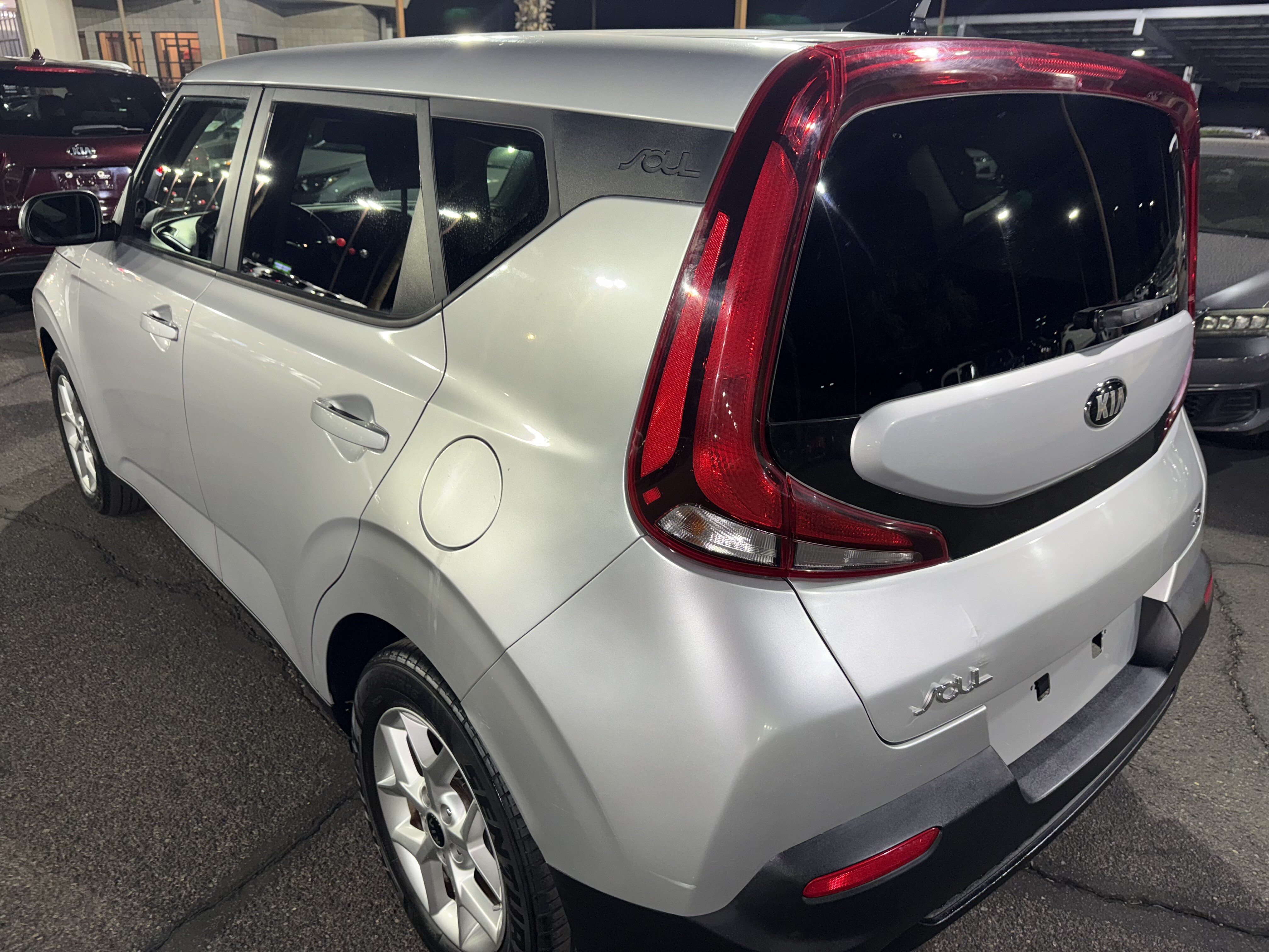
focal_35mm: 24
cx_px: 634
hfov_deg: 71.6
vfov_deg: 56.8
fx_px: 880
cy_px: 476
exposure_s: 1/15
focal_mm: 6.76
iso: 64
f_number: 1.78
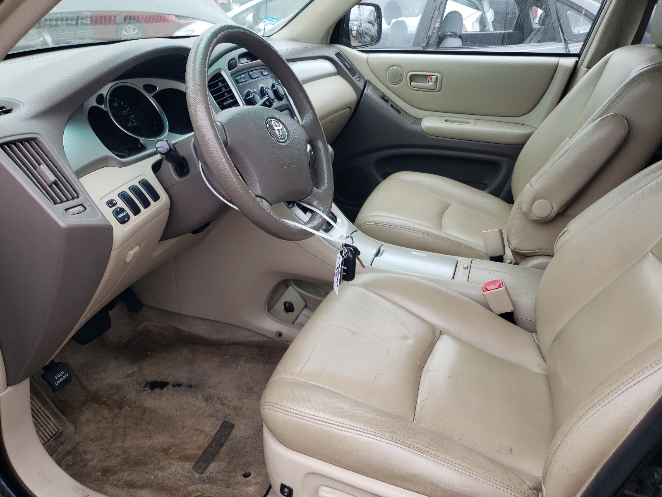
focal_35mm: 26
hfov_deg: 67.3
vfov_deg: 53.1
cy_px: 248
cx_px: 331
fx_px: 497
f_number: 1.5
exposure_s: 1/323
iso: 50
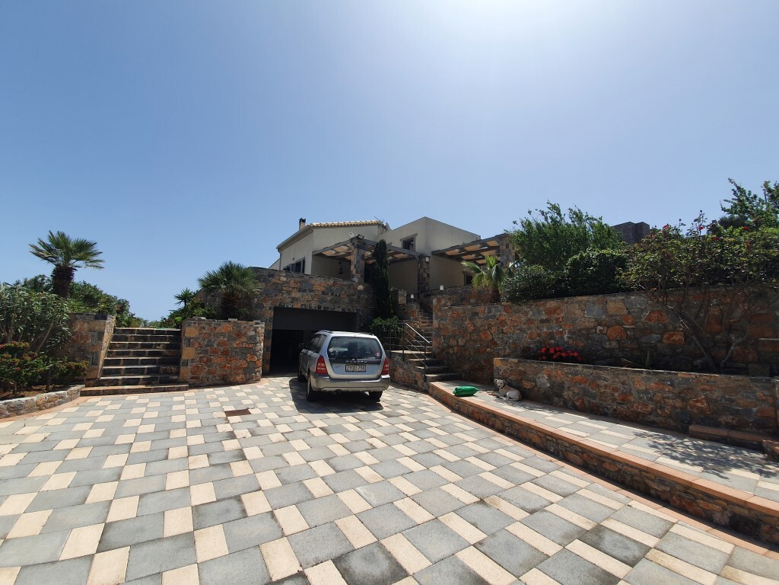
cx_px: 390
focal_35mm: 13
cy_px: 292
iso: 50
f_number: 2.2
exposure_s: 1/1472
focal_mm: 1.8
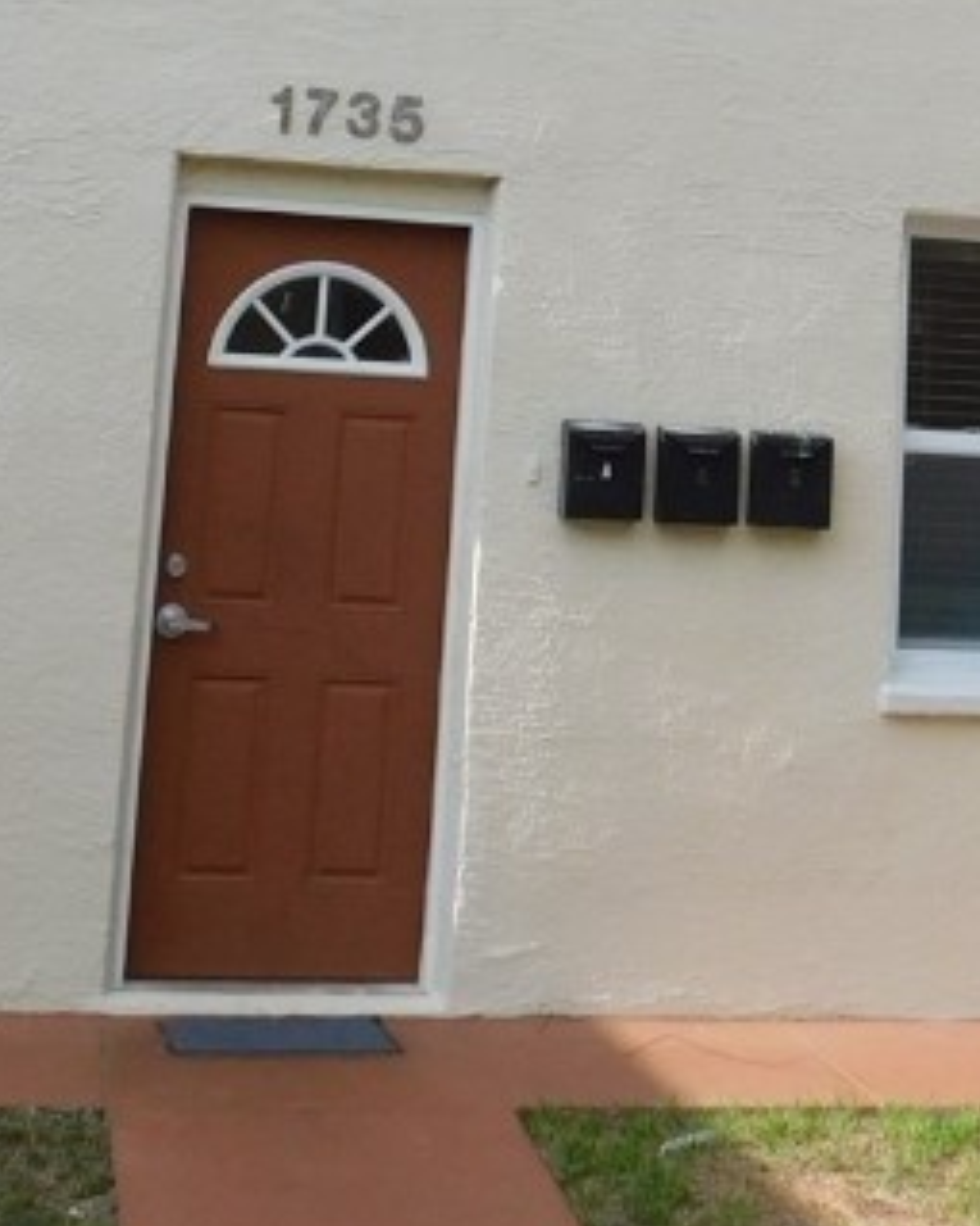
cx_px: 653
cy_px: -135
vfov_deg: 24.6
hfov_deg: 21.2
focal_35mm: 72
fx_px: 2612
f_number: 3
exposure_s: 1/800
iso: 125
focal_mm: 4
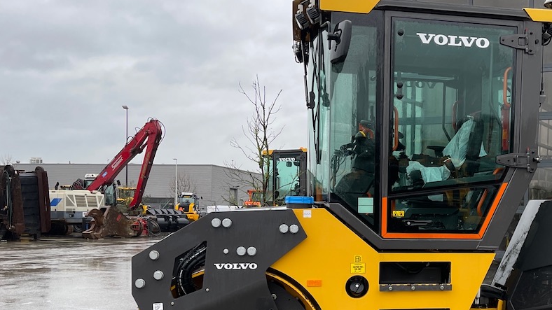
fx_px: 673
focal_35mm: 46
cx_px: 436
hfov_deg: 42.7
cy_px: 235
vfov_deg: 25.6
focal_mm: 5.1
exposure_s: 1/121
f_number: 1.6
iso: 40
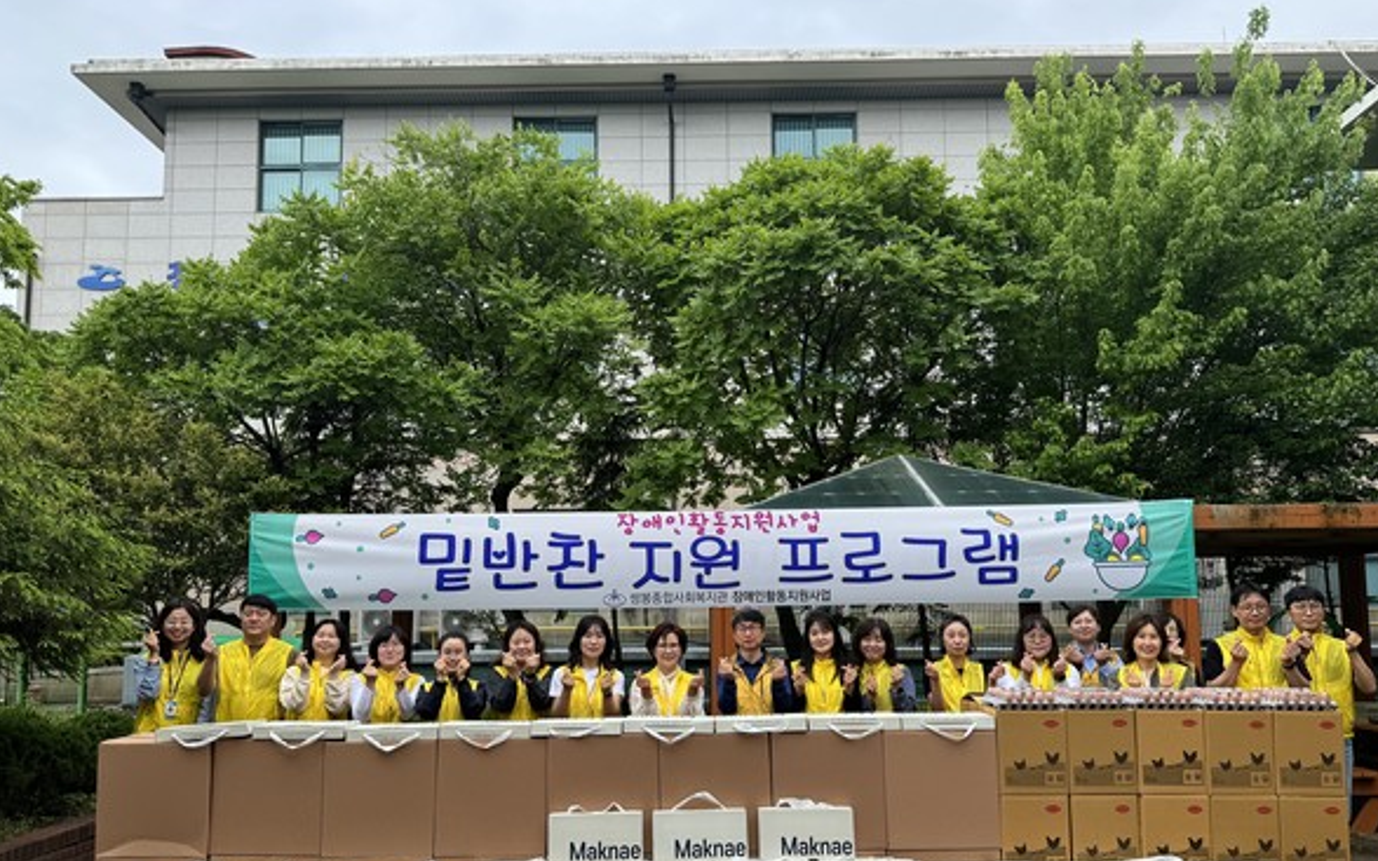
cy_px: 516
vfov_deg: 47.3
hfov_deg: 70.4
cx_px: 685
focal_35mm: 26
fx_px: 977
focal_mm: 6.76
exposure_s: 1/1059
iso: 80
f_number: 1.78
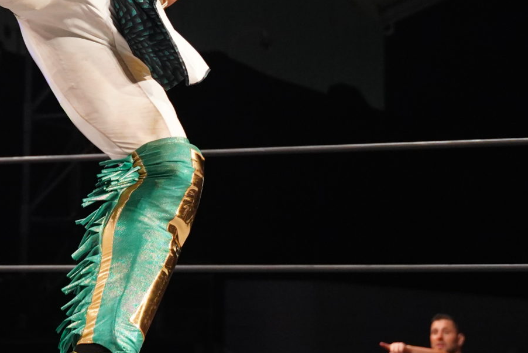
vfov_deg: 13.0
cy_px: 105
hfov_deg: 19.3
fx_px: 1540
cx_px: 122
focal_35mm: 105
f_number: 2.8
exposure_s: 1/1000
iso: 5000
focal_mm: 37
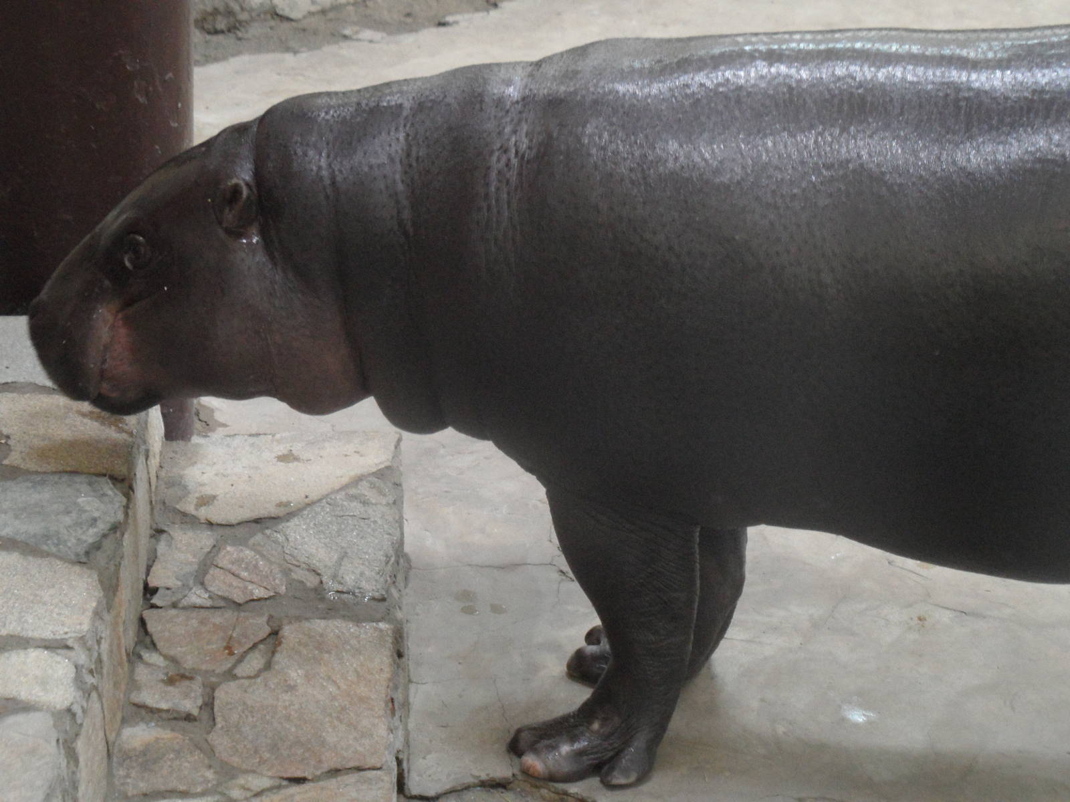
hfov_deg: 16.4
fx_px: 3709
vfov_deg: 12.3
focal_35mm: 120
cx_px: 535
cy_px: 401
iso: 400
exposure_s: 1/6
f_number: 4.4
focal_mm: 20
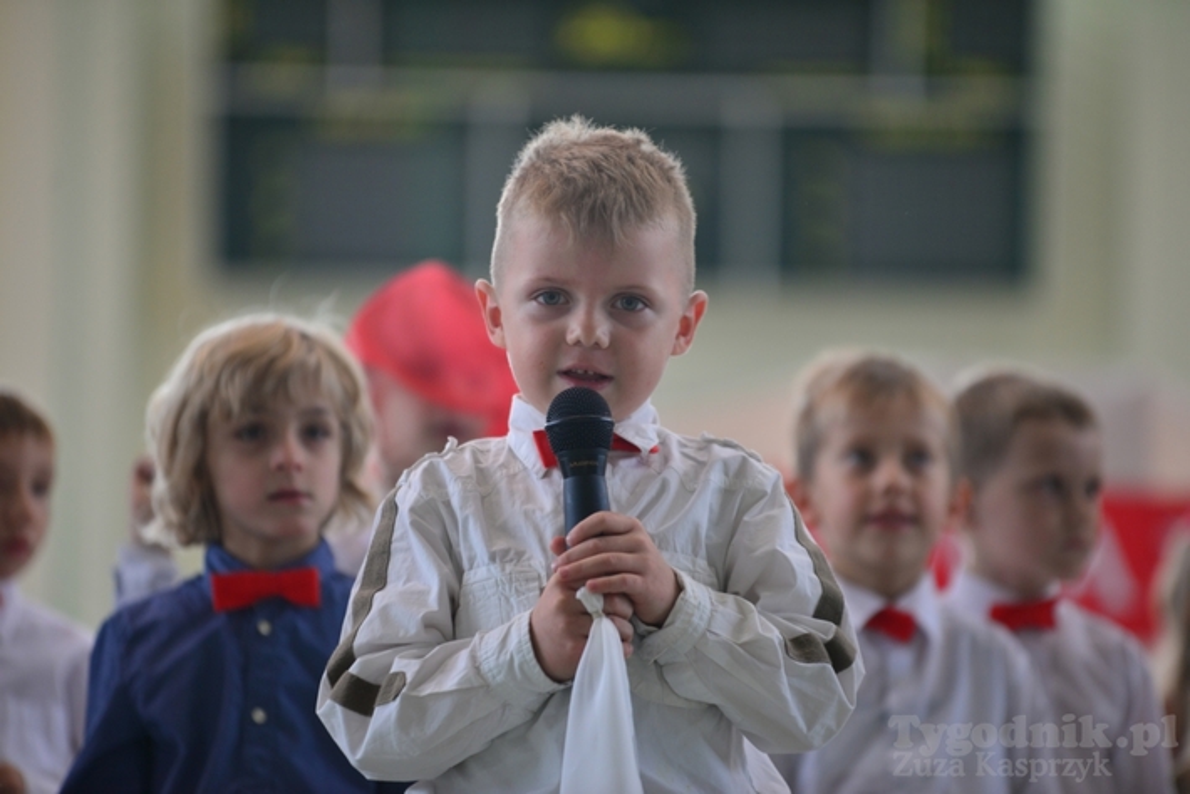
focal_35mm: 200
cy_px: 397
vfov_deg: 6.9
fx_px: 6613
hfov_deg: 10.3
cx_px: 595
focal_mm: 200
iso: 500
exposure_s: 1/250
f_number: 2.8
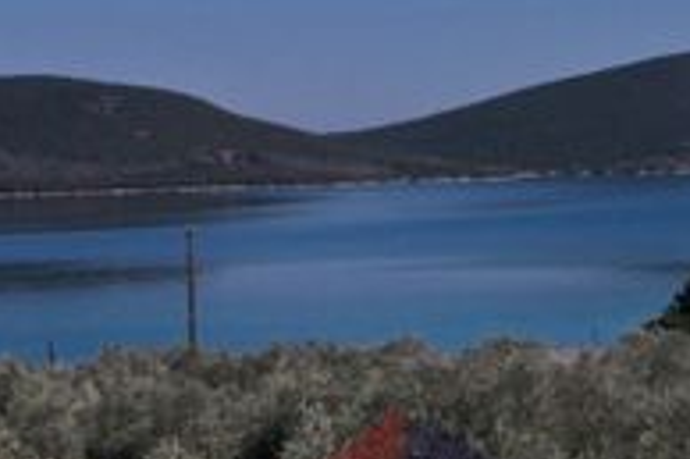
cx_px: 670
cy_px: 466
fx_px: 1953
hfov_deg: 19.5
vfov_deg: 13.2
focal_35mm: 102
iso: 100
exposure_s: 1/800
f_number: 7.1
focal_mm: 10.26
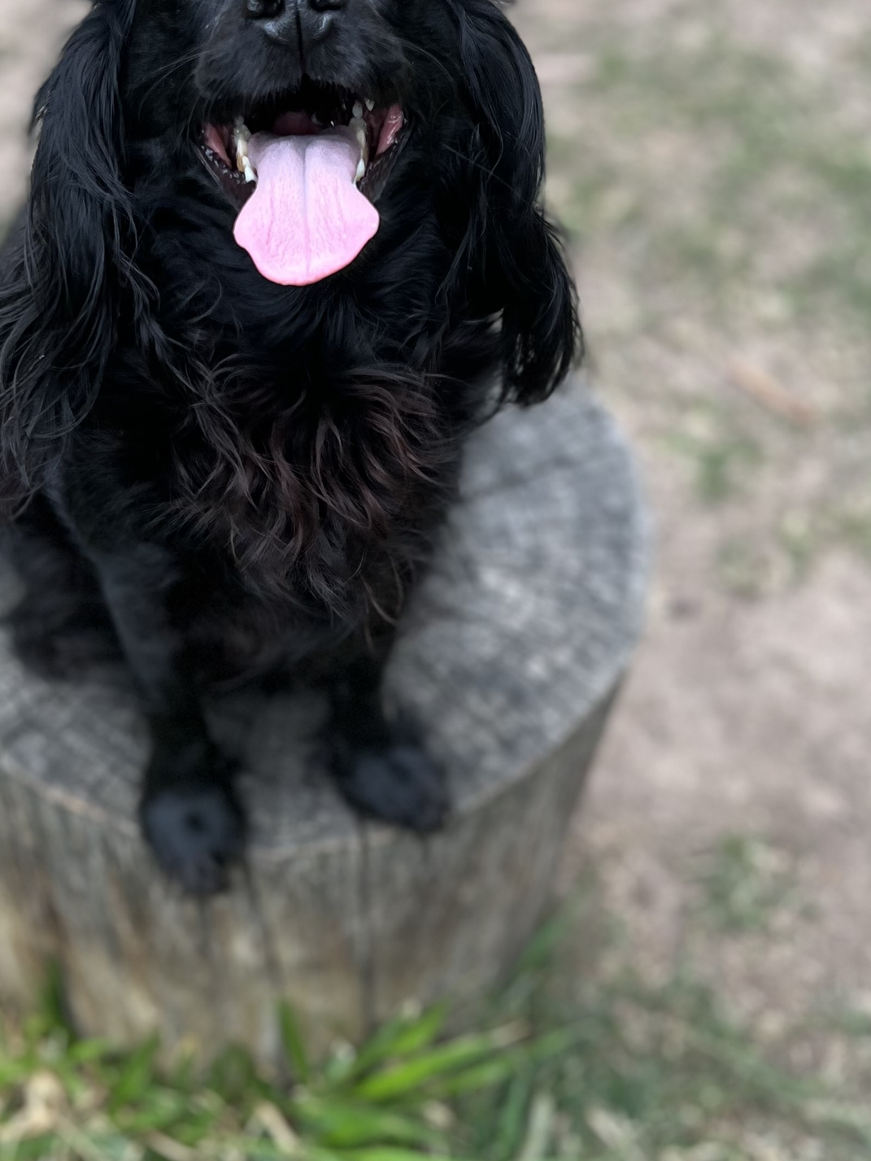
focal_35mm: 51
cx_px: 336
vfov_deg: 37.4
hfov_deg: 28.5
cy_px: 492
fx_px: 1711
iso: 50
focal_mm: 5.7
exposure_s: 1/628
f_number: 1.5
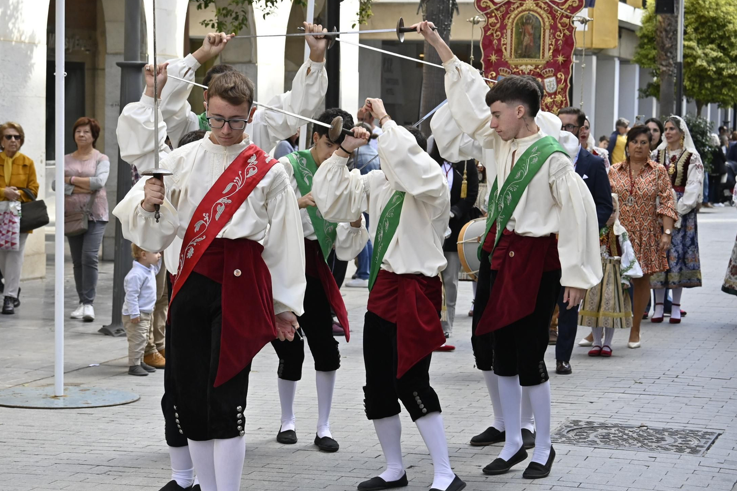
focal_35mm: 90
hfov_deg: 22.6
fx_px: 1842
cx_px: 300
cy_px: 274
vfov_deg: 15.2
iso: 500
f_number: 5.6
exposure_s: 1/400
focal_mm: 50
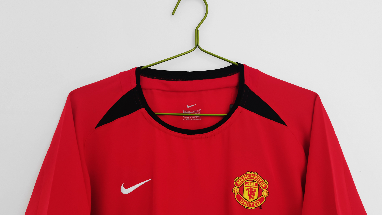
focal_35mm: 32
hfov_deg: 61.0
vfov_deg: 36.0
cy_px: 155
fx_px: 324
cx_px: 196
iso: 160
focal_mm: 5.58
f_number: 1.8
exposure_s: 1/50
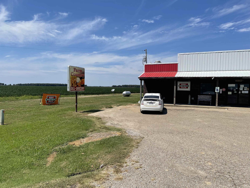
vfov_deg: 54.9
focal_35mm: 25
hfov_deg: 69.4
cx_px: 125
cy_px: 94
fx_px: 181
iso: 32
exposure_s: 1/5917
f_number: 1.6
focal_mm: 5.1
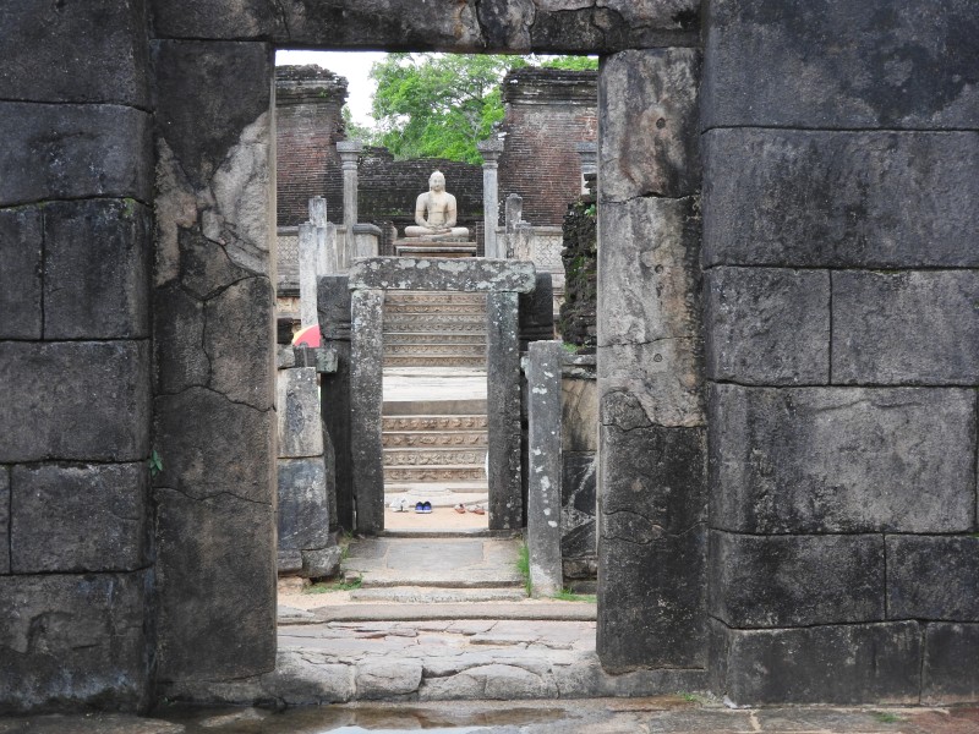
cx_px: 490
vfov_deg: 21.0
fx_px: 1980
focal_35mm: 70
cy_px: 367
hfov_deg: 27.8
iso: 200
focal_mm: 12.5
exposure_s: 1/30
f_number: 4.5
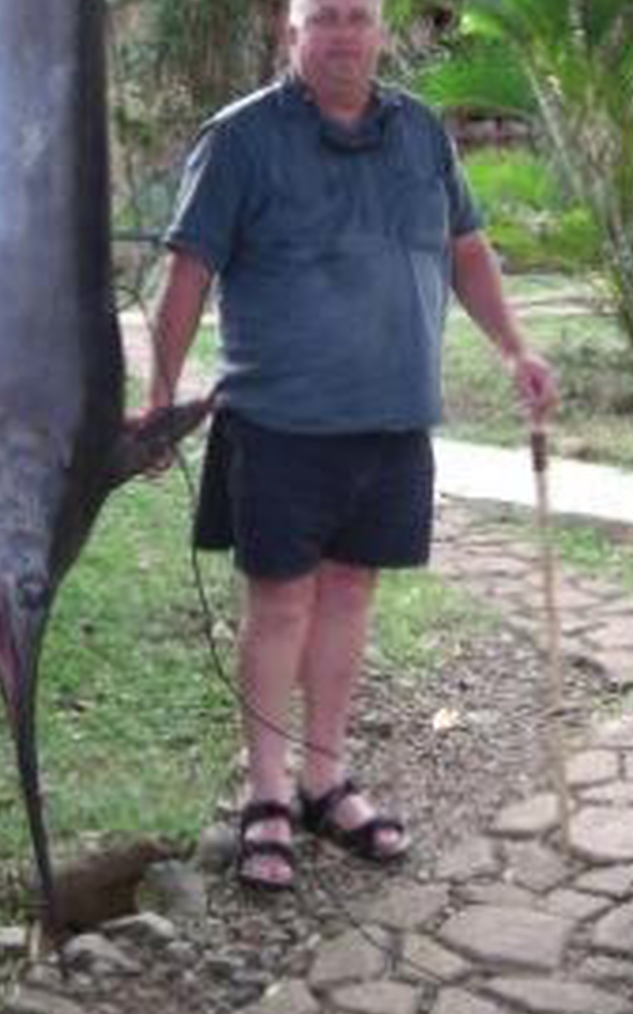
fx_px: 1850
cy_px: 286
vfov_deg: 30.3
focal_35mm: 67
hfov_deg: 19.4
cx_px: 230
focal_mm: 7.9
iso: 200
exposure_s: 1/100
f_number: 2.8
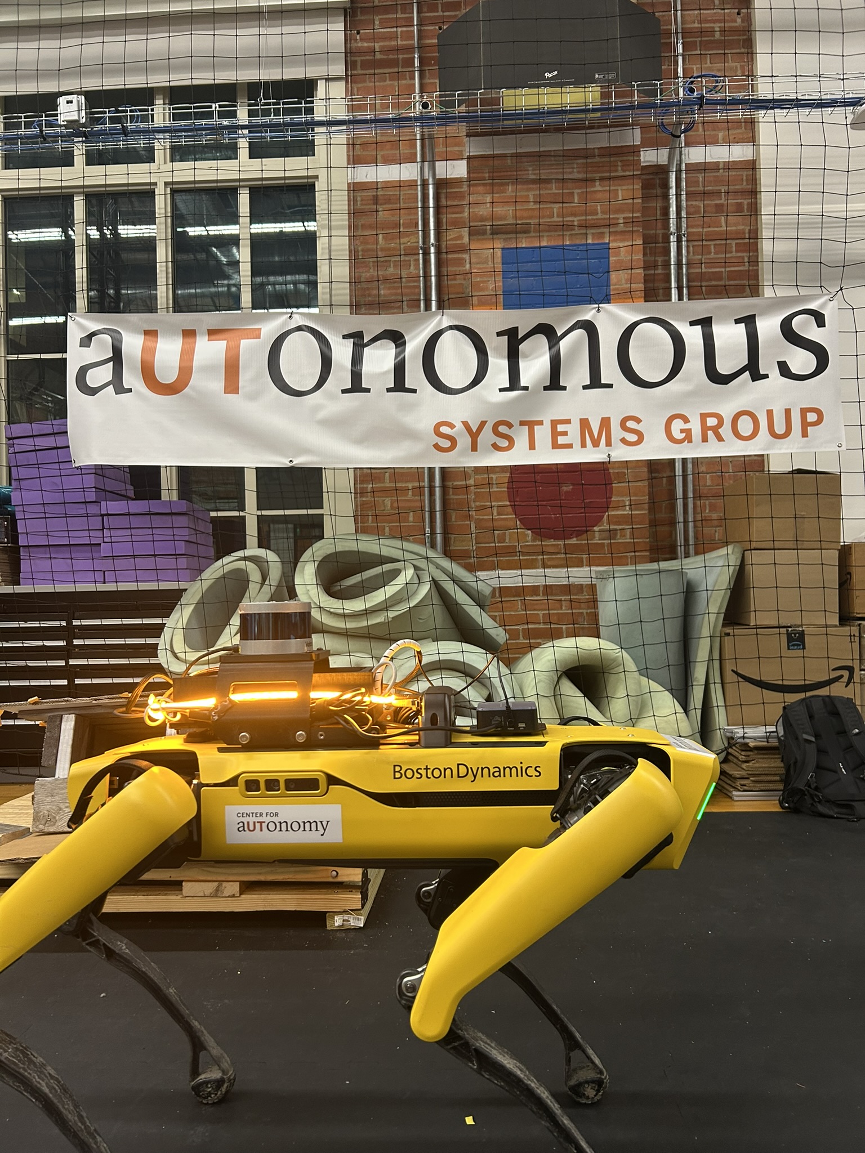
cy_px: 576
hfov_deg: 53.1
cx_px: 432
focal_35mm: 26
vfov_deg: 67.3
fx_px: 866
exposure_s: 1/60
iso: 160
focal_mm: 5.7
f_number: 1.5
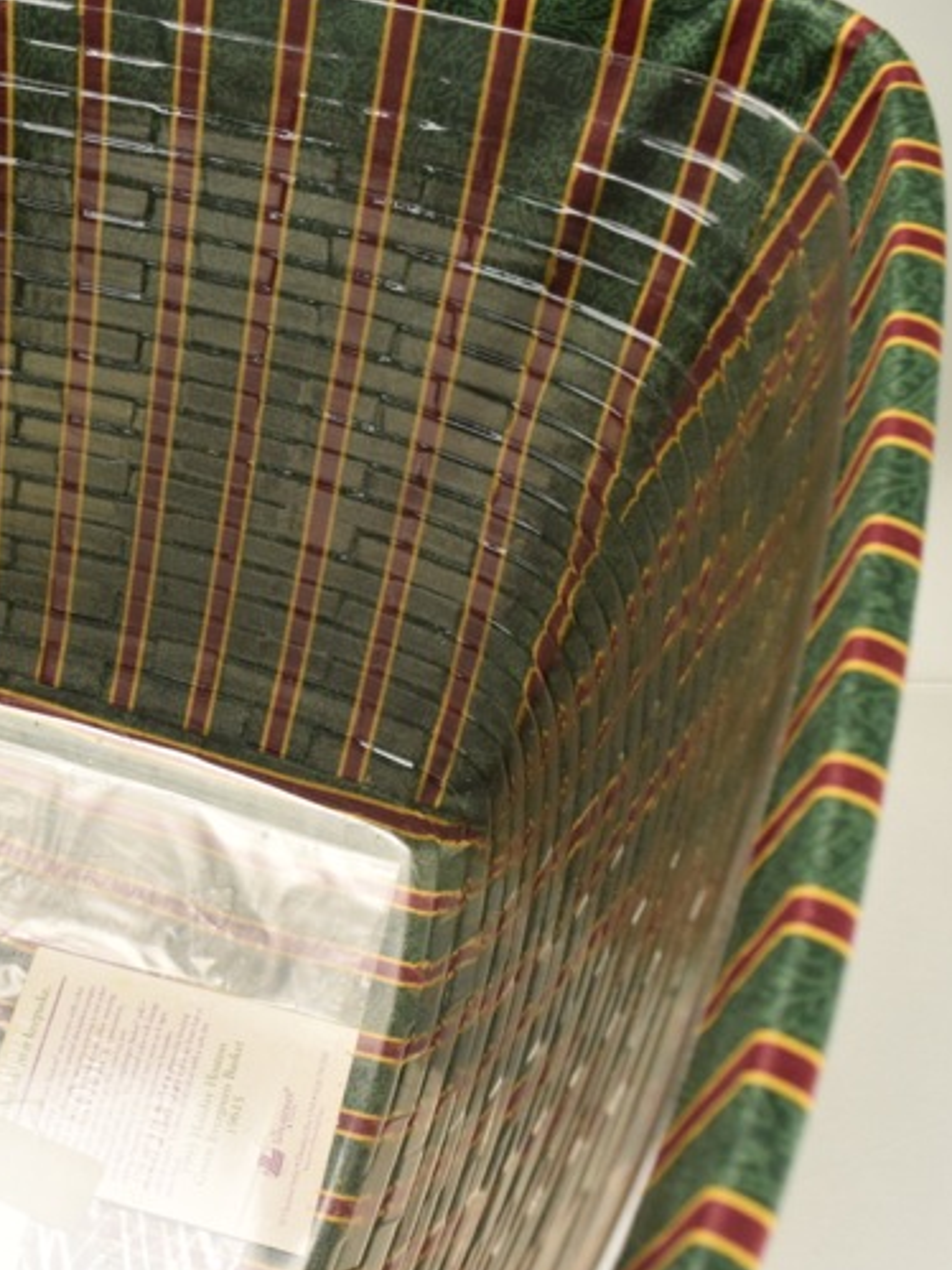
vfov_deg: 36.8
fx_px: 1908
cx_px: -61
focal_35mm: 52
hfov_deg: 26.1
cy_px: 701
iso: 800
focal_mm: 18
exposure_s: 1/125
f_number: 5
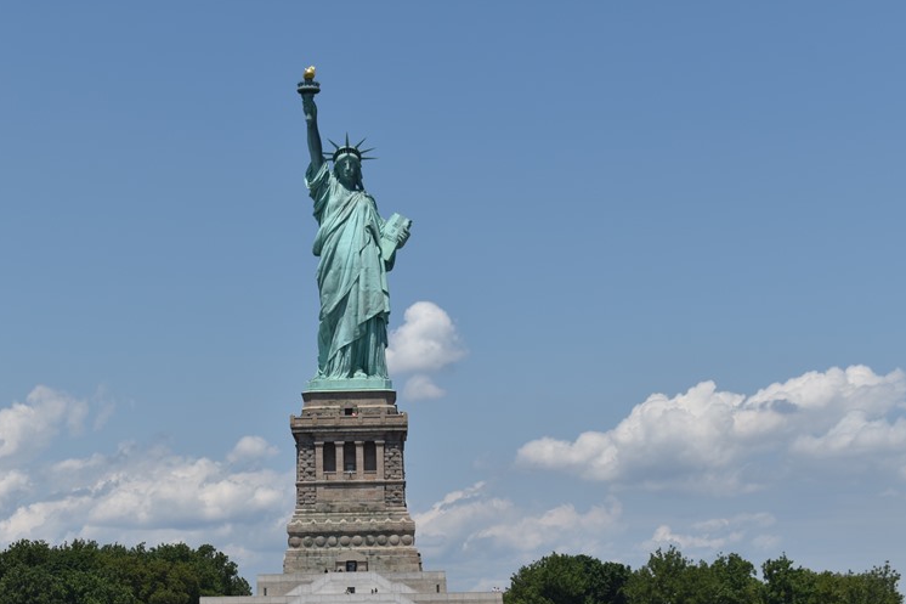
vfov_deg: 14.7
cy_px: 409
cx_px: 322
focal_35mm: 93
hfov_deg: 21.9
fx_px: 2332
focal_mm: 45
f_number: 9
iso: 100
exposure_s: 1/400
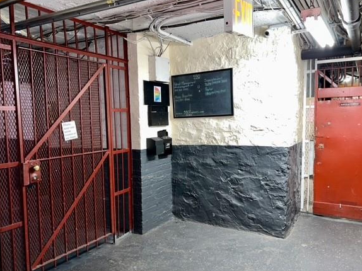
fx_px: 303
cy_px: 138
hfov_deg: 61.6
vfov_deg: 48.2
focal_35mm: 29
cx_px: 193
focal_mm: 5.7
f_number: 1.5
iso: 64
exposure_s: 1/13
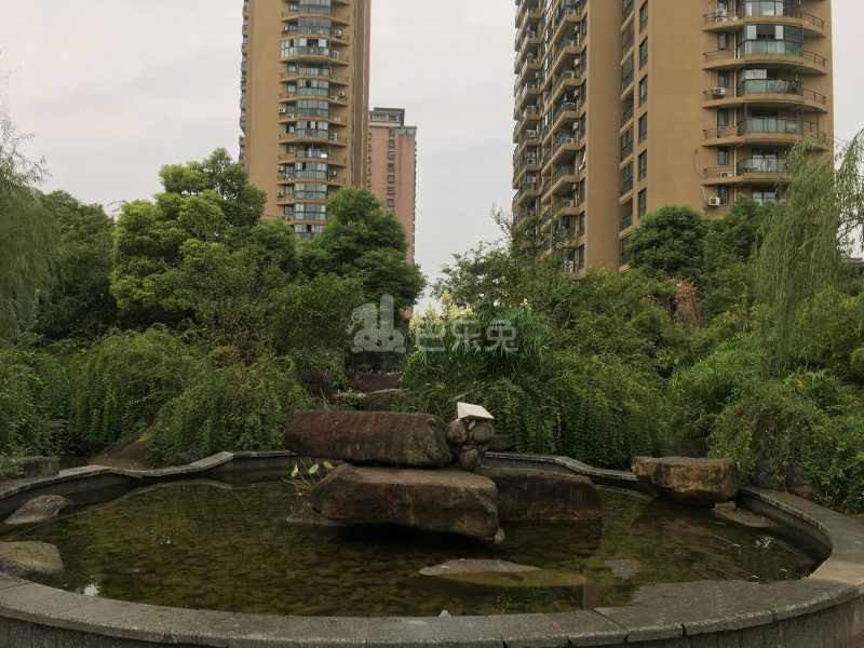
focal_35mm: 29
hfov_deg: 61.7
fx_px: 724
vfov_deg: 48.2
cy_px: 324
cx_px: 432
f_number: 2.2
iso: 25
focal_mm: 4.15
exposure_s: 1/223
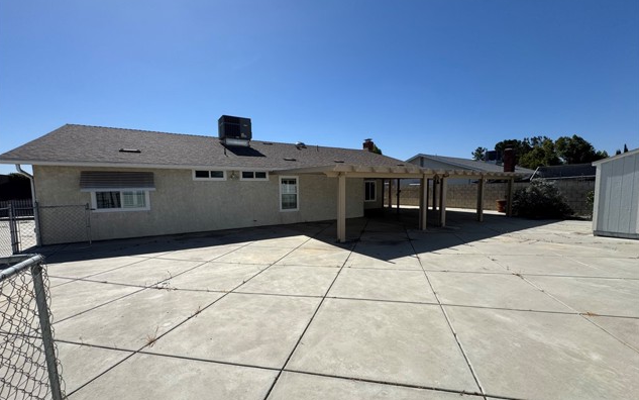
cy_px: 212
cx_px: 318
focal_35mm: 15
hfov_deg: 101.4
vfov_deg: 74.8
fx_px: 261
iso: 50
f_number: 2.2
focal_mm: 2.22
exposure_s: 1/3390
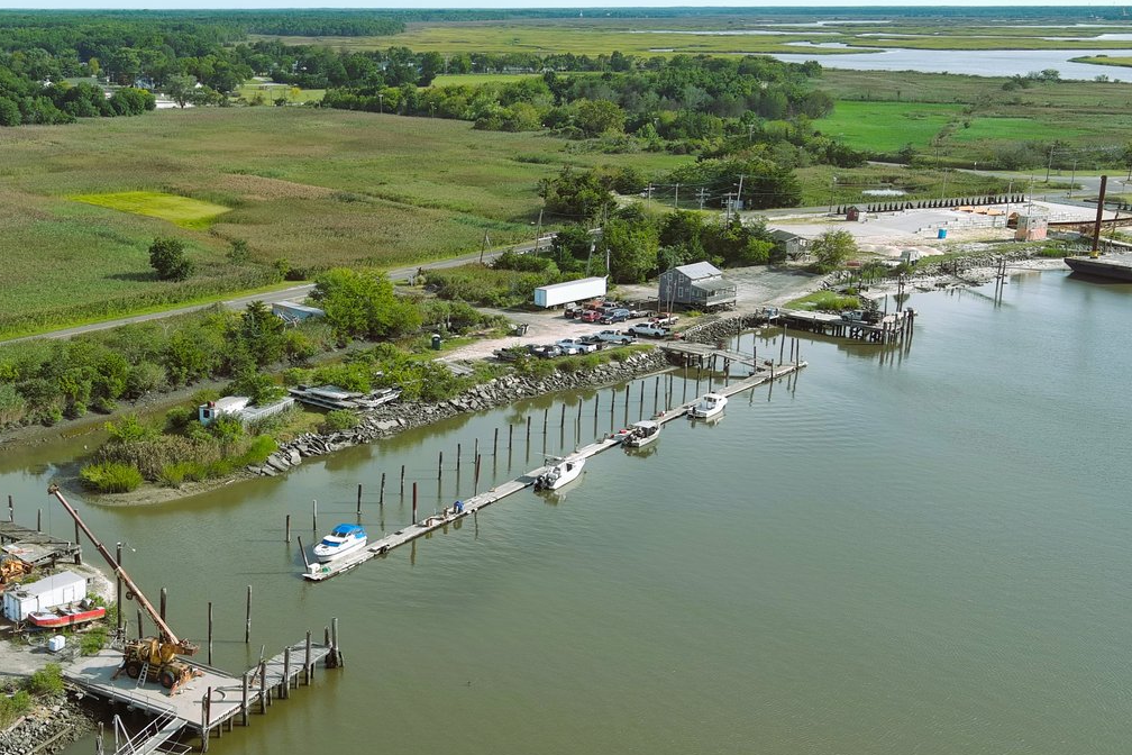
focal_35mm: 49
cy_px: 375
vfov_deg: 27.5
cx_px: 255
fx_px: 1541
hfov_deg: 39.1
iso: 100
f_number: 2.8
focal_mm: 10.57
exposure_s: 1/800
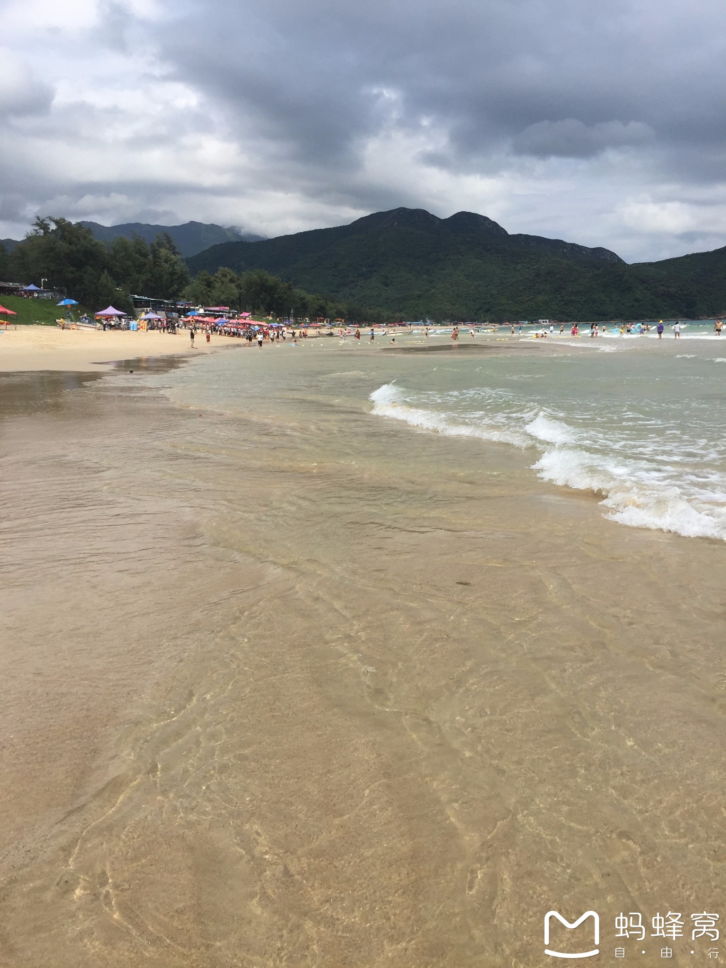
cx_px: 363
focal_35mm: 29
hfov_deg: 48.2
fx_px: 811
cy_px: 484
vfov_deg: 61.7
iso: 32
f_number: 2.2
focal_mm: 4.15
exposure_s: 1/3968
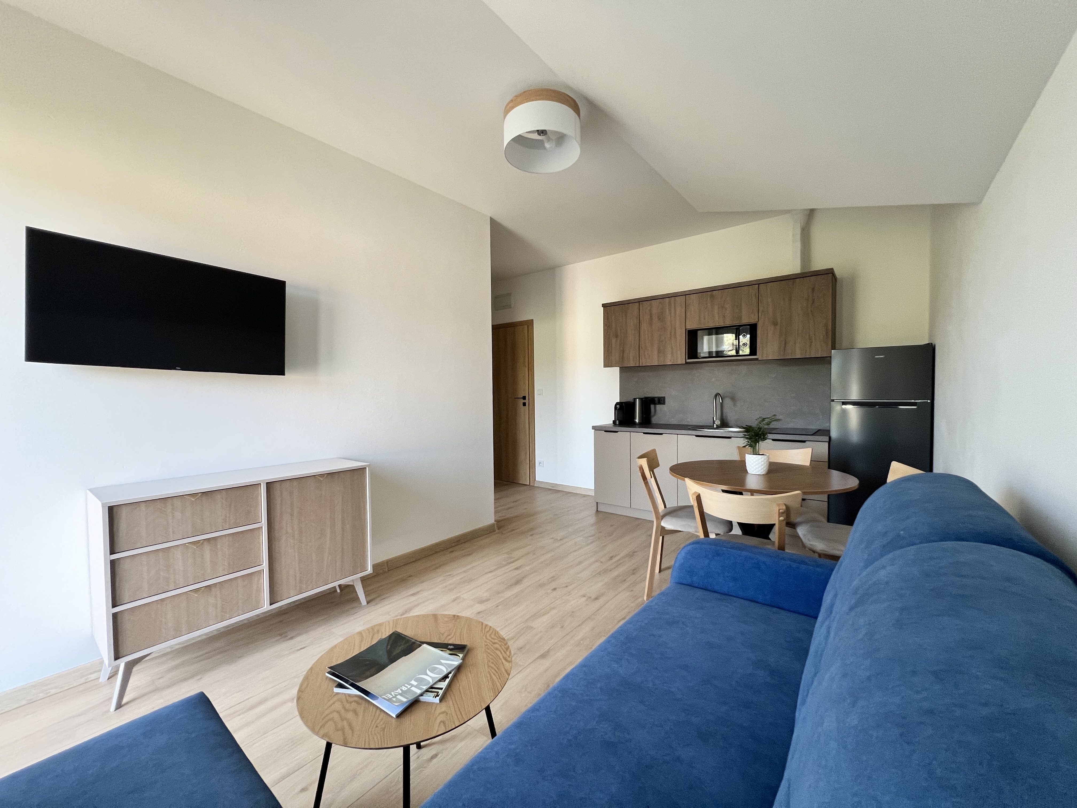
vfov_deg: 89.9
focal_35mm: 13
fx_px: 404
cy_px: 404
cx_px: 538
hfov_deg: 106.2
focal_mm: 1.57
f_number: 1.8
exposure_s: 1/99
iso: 160
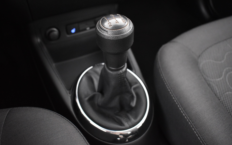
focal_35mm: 33
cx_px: 115
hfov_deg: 58.9
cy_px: 68
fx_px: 206
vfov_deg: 38.8
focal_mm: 21
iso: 3200
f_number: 3.8
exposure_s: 1/13
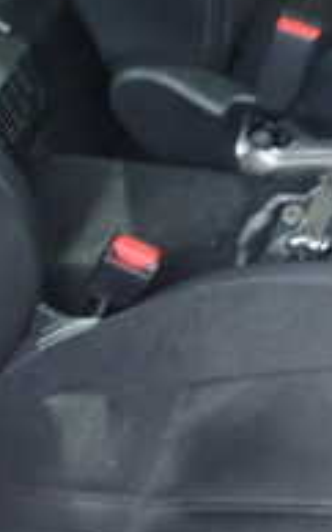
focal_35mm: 82
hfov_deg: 15.2
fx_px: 1189
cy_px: 398
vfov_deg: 25.0
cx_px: -85
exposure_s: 1/15
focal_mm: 4.5
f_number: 2
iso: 800
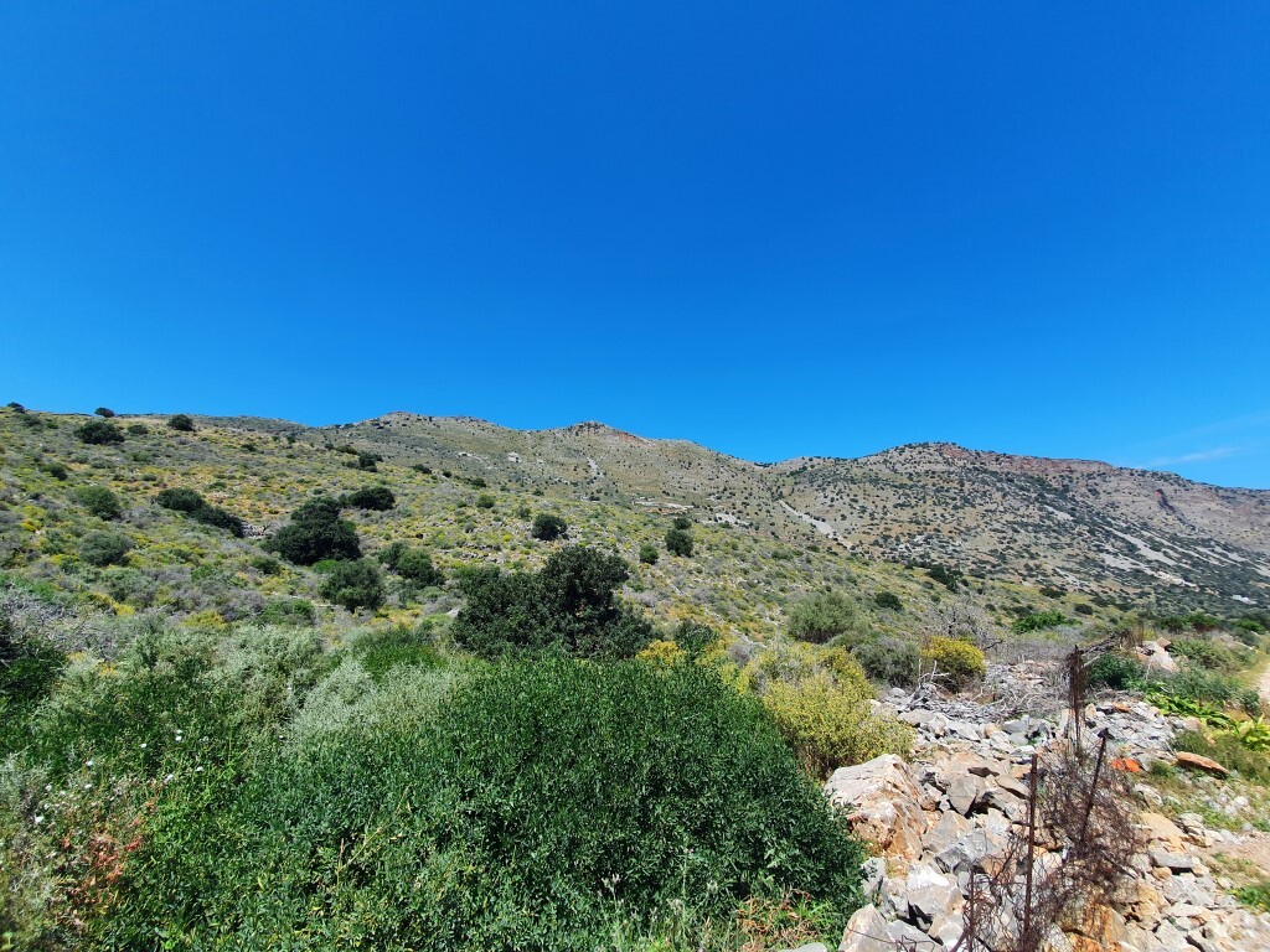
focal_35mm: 13
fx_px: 477
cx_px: 635
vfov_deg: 89.9
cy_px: 476
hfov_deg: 106.2
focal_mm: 1.8
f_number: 2.2
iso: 50
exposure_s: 1/898
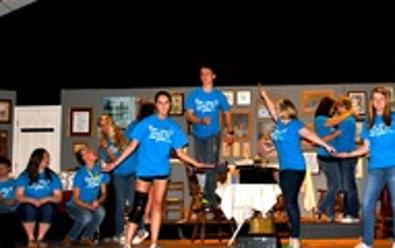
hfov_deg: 31.7
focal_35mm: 64
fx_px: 690
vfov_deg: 20.4
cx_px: 261
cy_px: 95
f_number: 4
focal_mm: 20
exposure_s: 1/60
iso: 200
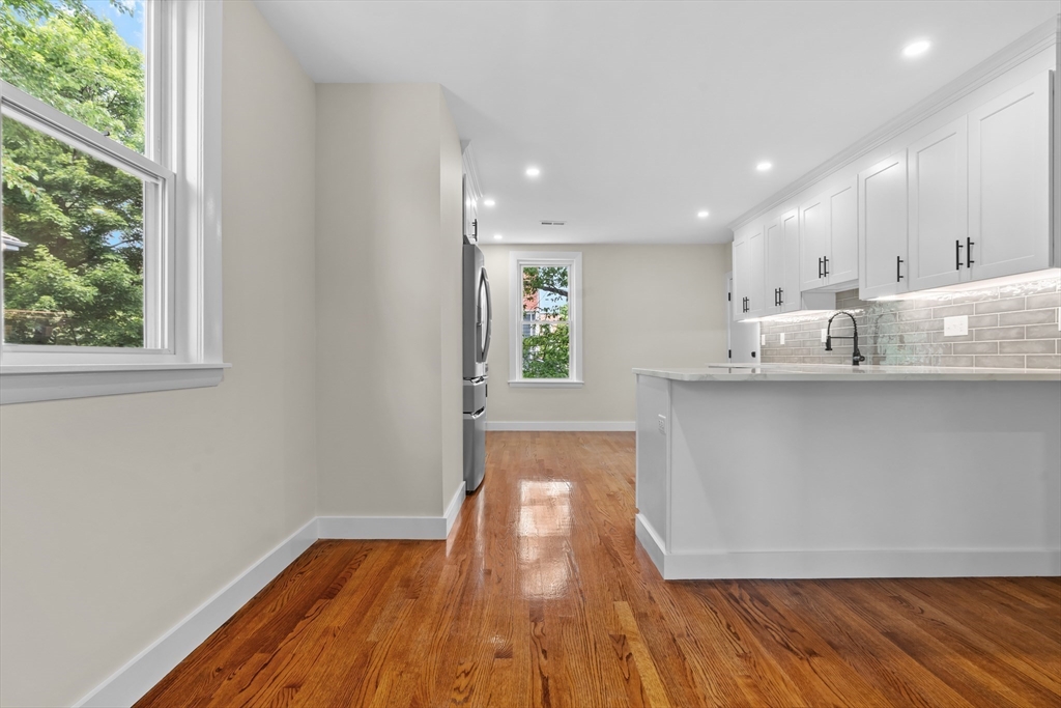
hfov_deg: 93.3
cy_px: 354
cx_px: 530
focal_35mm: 17
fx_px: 501
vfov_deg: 70.5
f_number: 9
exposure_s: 1/1.25
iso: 320
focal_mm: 17
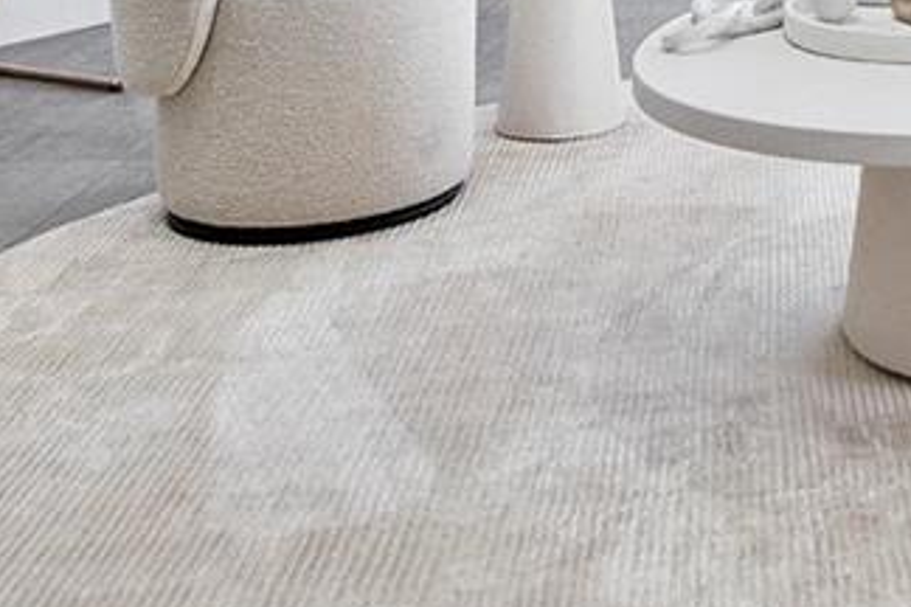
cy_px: -419
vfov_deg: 16.1
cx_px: 1206
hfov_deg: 23.8
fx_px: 1872
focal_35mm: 74
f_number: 8
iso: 200
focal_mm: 10
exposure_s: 1/50
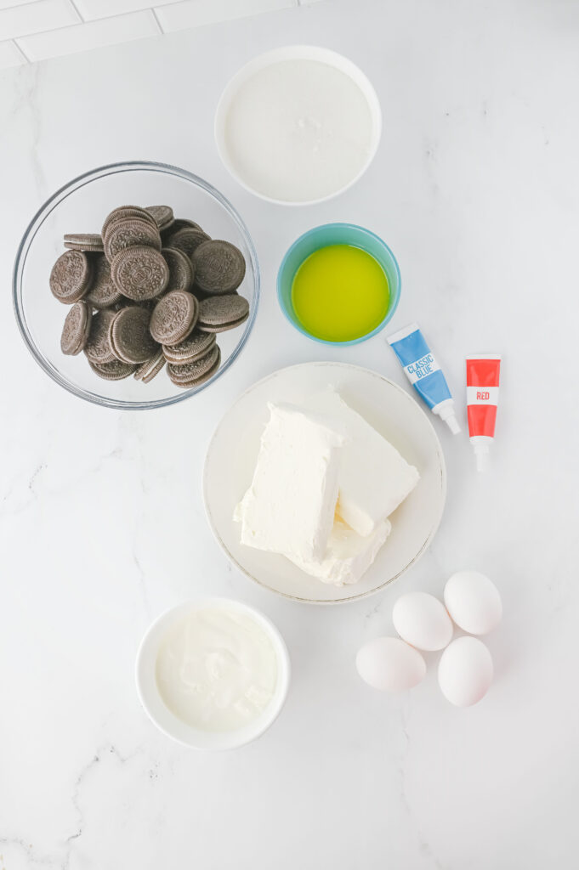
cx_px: 290
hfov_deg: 26.9
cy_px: 435
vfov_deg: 39.6
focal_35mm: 50
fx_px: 1208
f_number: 8
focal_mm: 50
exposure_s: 1/100
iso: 320
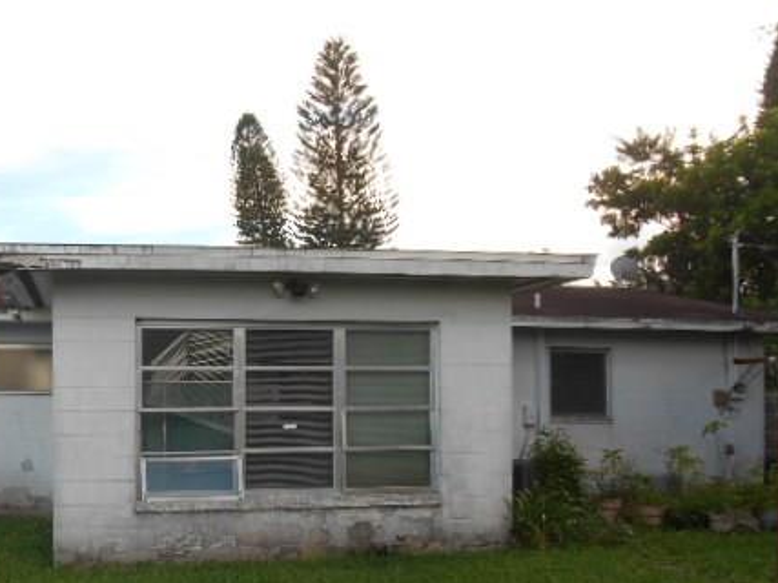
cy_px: 386
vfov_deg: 36.4
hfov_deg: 46.4
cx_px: 210
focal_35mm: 39
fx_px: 876
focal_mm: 4.7
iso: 80
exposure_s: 1/250
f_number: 3.4
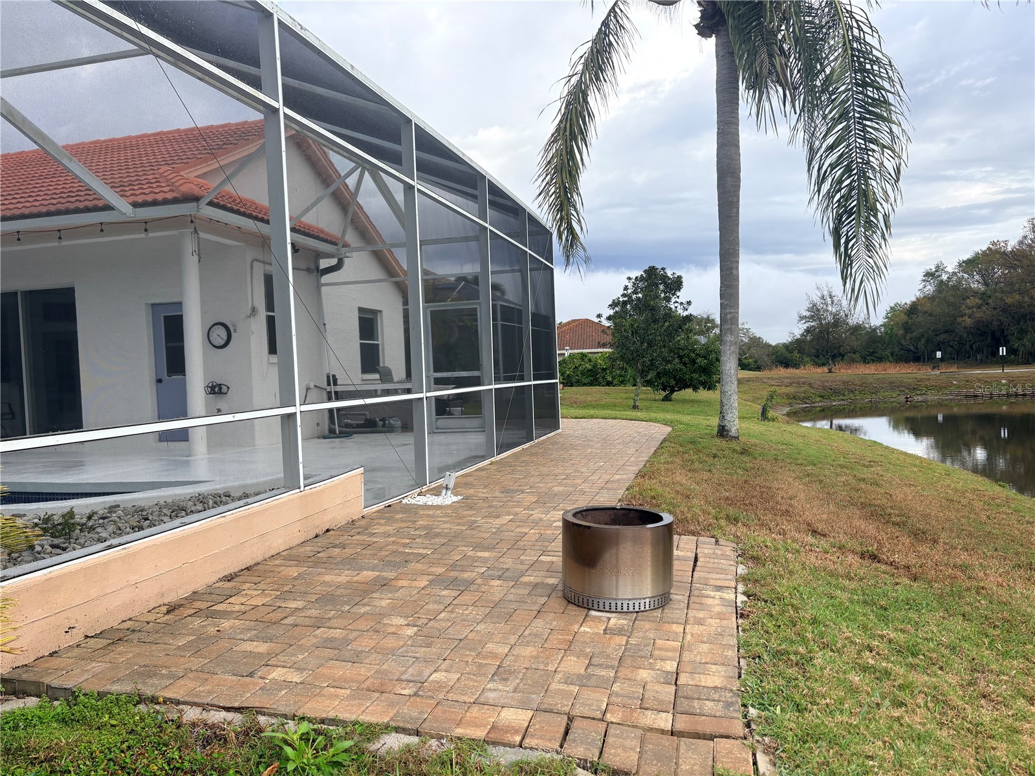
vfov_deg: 53.1
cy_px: 388
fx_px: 777
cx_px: 518
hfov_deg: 67.3
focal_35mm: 26
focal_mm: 5.96
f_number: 1.6
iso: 50
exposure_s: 1/1311
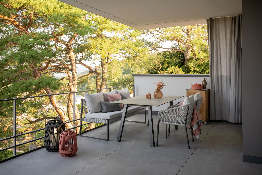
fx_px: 229
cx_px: 131
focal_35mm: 32
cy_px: 88
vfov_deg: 41.7
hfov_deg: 59.5
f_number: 4.5
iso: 100
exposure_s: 1/50
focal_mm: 31.5
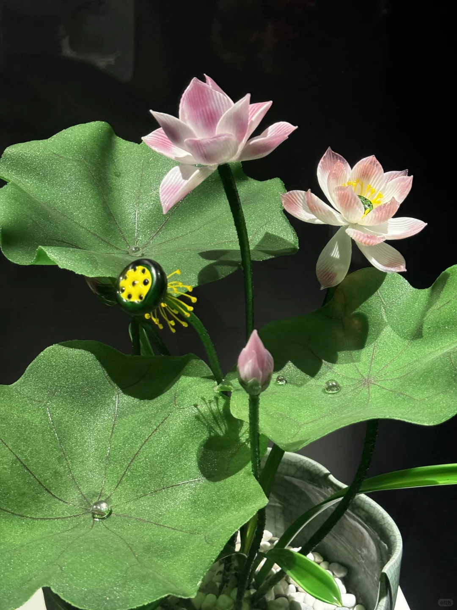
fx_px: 845
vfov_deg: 39.7
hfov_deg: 30.3
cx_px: 228
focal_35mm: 48
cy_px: 305
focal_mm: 6.76
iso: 500
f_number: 1.78
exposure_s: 1/34
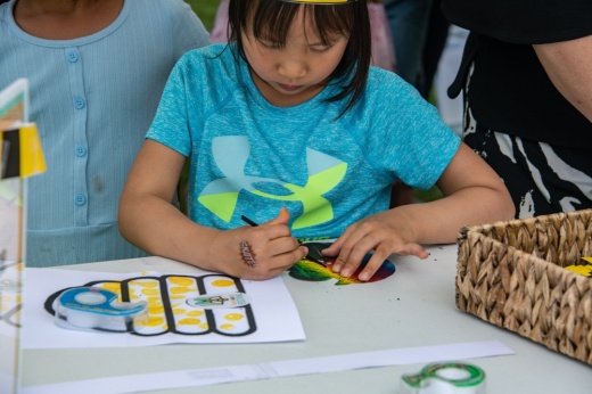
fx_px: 2219
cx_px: 296
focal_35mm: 135
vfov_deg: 10.1
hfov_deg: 15.2
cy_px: 197
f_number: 10
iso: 64
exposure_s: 1/200
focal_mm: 135
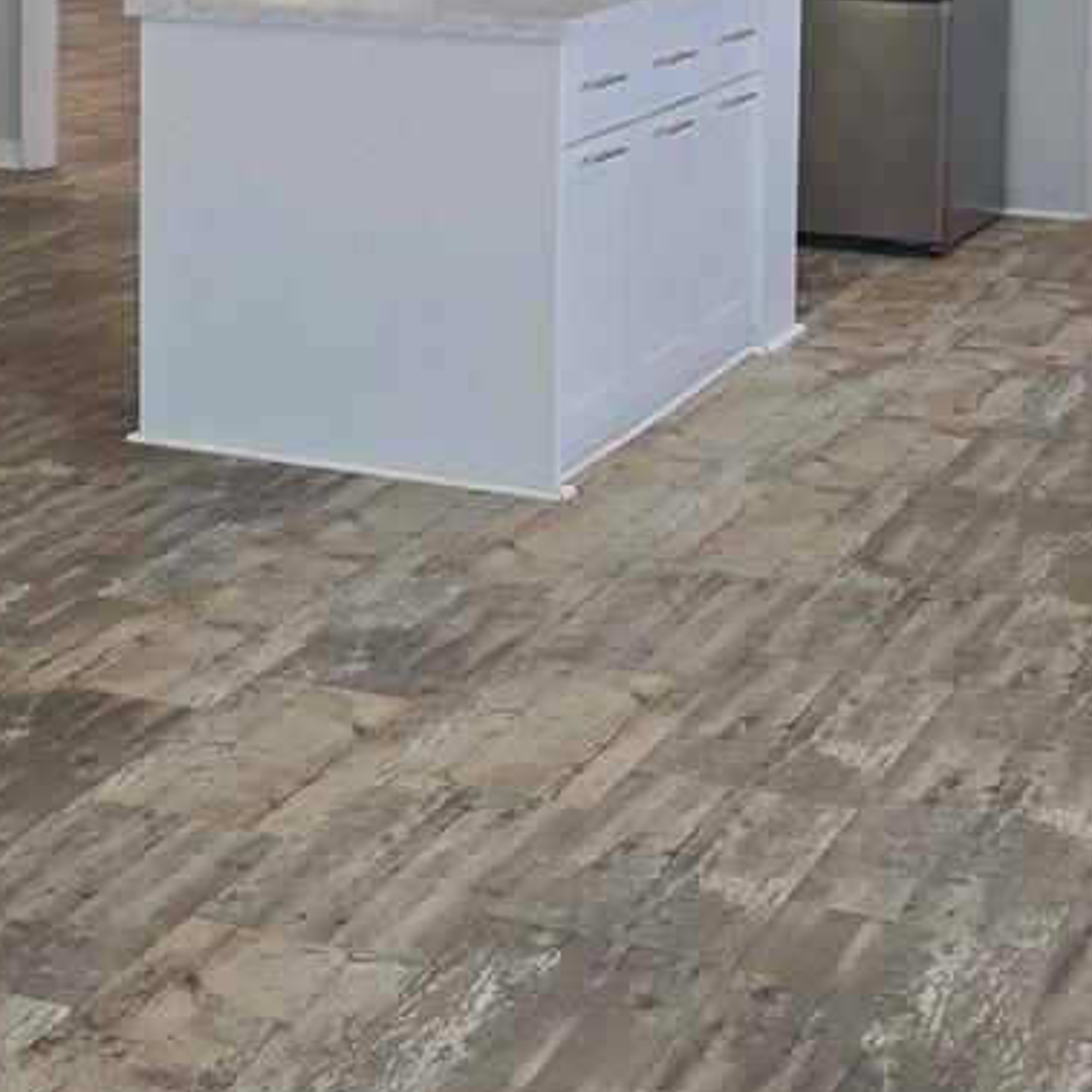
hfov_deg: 19.3
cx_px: -133
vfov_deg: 19.4
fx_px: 3069
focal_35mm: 86
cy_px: -92
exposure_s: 1/120
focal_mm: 6.3
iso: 100
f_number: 1.7
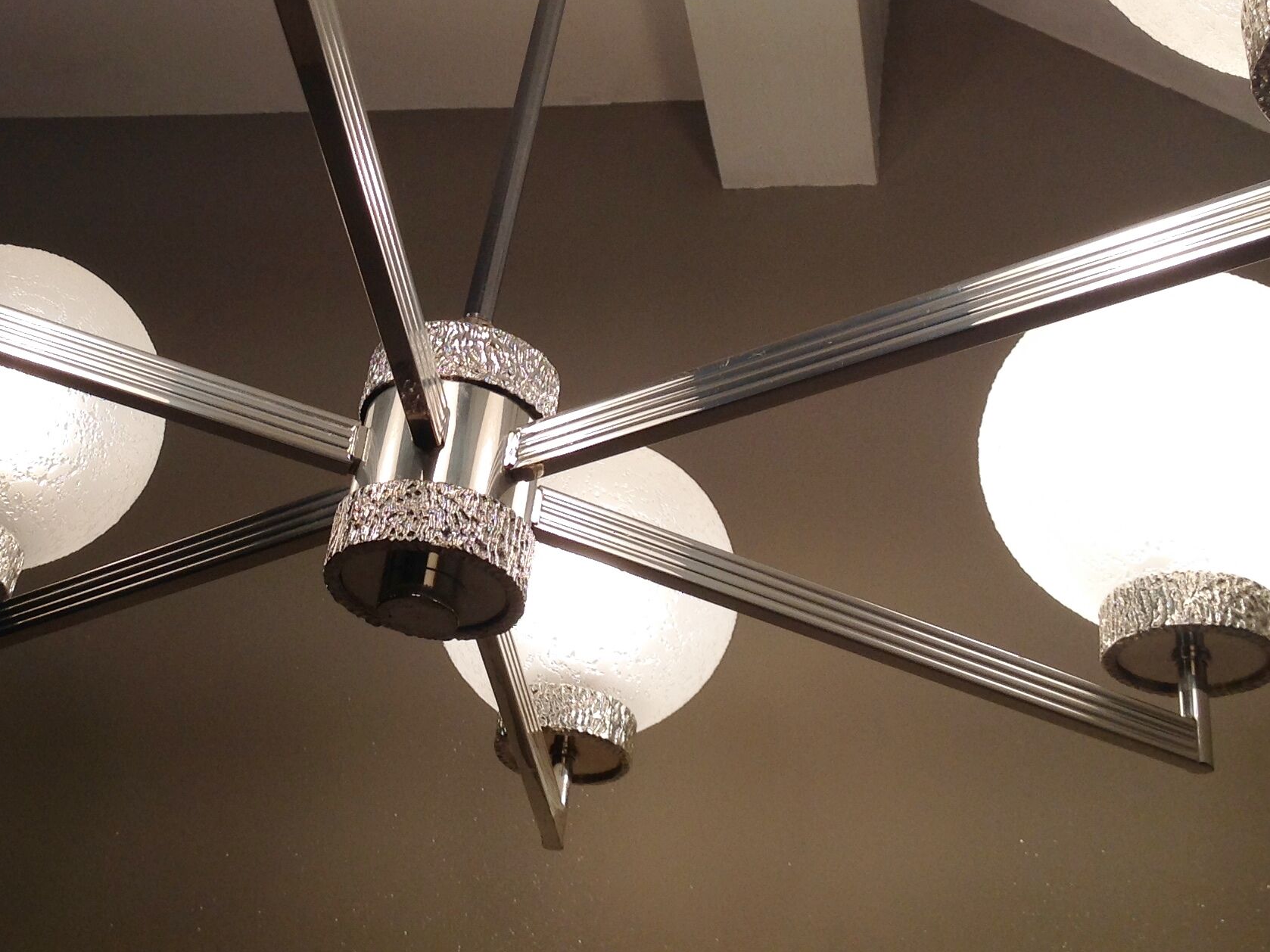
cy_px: 343
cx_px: 472
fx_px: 1981
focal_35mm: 54
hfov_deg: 35.3
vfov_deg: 26.9
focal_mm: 4.28
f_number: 2.4
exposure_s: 1/125
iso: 50
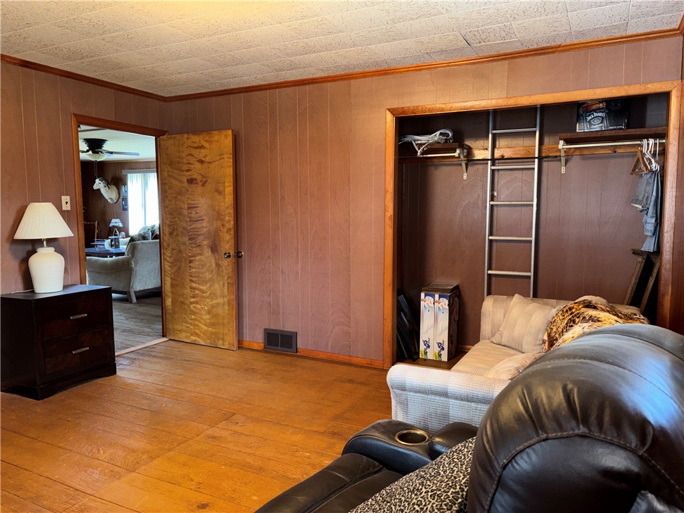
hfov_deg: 67.3
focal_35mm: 26
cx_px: 342
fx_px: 514
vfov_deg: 53.1
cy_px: 256
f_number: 1.6
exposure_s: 1/15
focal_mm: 5.96
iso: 125
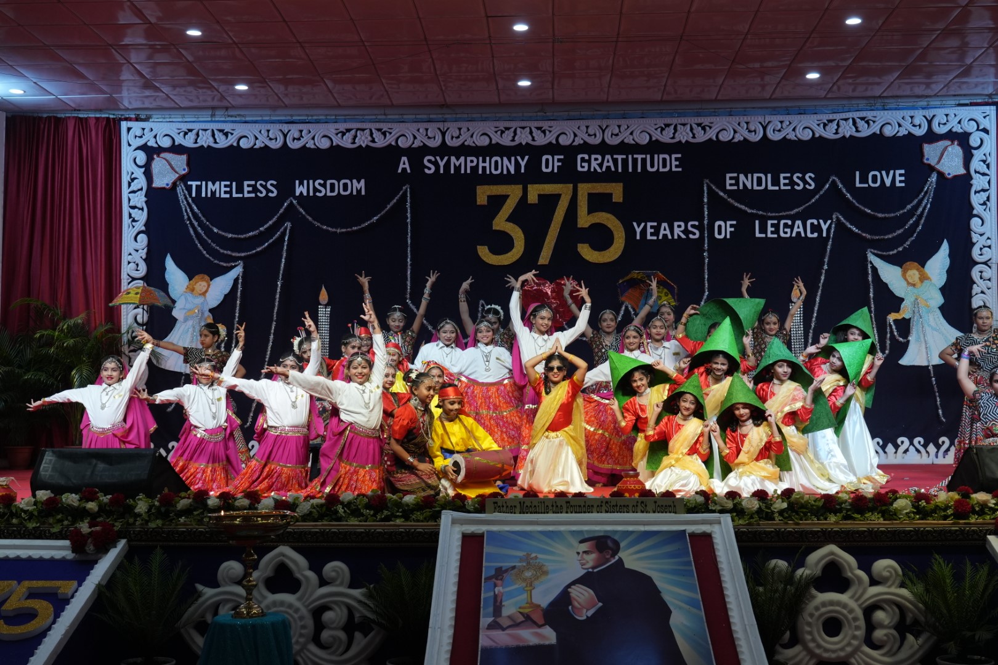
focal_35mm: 44
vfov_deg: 30.5
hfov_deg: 44.5
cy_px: 332
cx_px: 499
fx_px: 1220
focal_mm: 44
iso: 1600
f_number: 5.6
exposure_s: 1/320
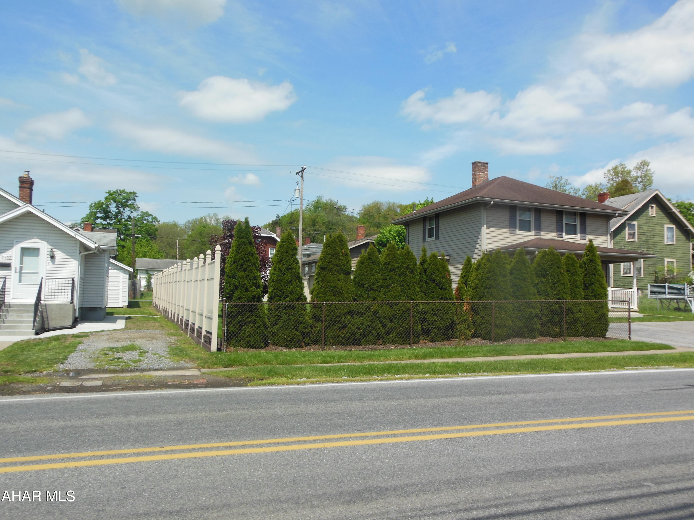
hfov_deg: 61.7
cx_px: 347
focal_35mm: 29
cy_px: 260
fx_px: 581
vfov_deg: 48.2
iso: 125
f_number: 3.3
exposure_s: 1/1500
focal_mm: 5.2
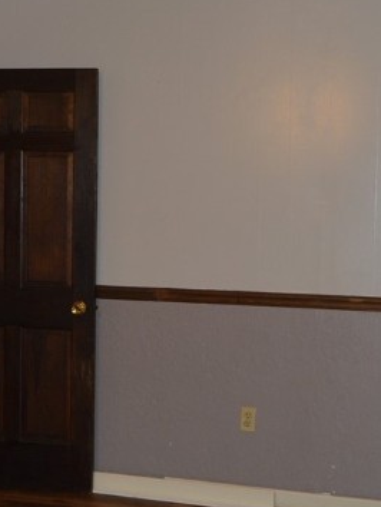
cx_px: 152
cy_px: 325
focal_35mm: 75
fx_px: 1099
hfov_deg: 19.6
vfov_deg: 25.9
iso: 560
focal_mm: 24
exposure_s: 1/60
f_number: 4
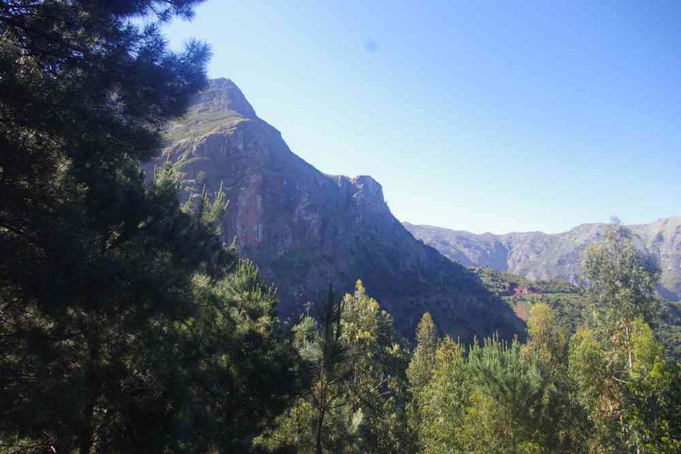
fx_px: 596
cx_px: 340
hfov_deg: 59.5
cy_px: 227
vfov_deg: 41.7
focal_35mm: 32
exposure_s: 1/50
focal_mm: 21
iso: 200
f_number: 8
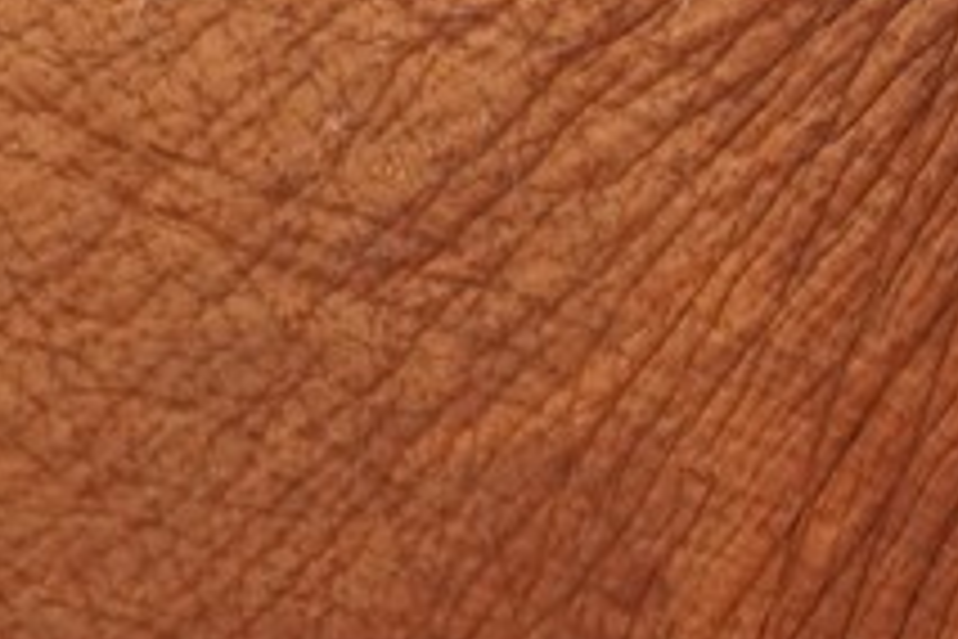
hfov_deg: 1.1
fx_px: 48322
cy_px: 4
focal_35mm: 1816
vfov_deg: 0.8
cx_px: 2393
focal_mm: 214
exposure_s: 1/500
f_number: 8
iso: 800
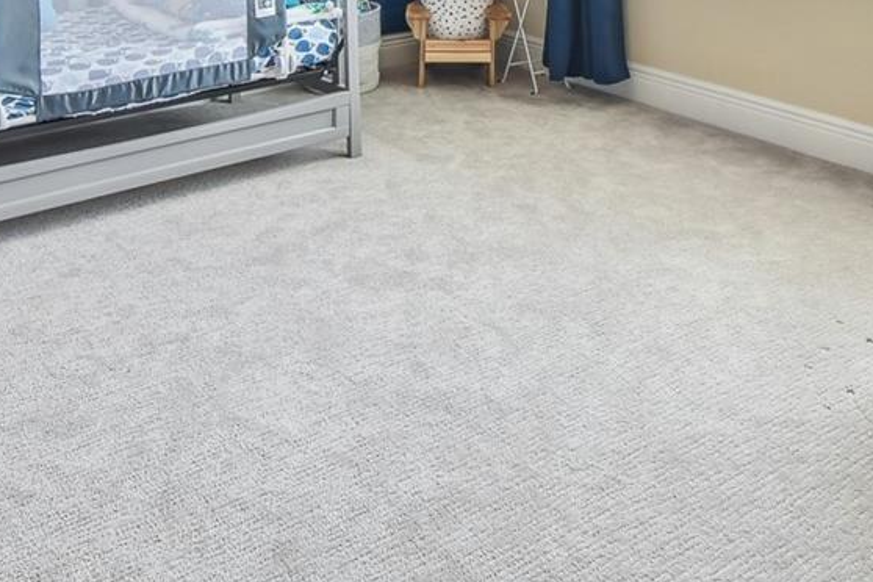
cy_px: -221
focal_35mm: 43
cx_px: 379
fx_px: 1043
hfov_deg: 45.3
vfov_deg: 25.6
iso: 100
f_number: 7.1
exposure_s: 1/6
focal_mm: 10
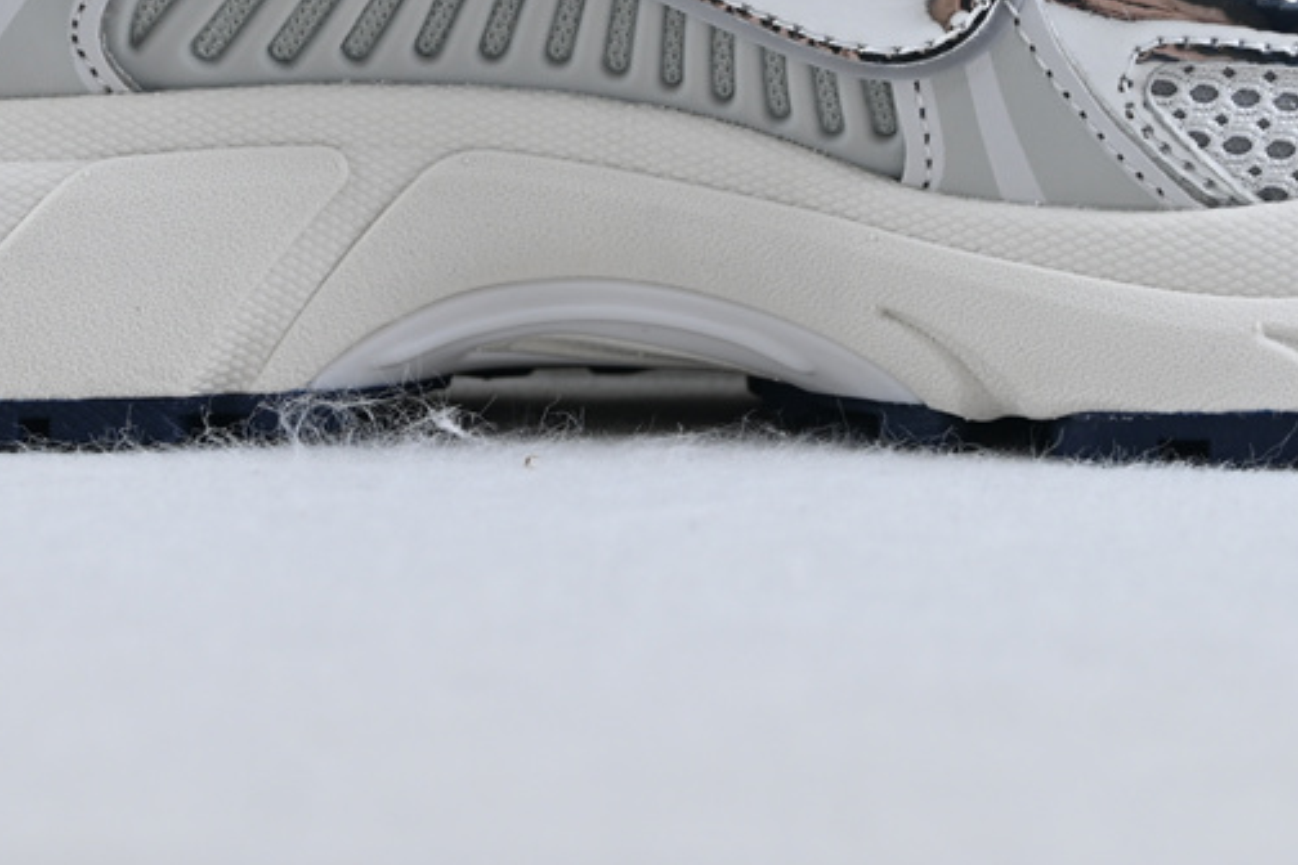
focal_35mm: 113
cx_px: 744
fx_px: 4059
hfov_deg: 18.2
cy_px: -72
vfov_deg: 12.0
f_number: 5
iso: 100
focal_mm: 31.5
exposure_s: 1/50
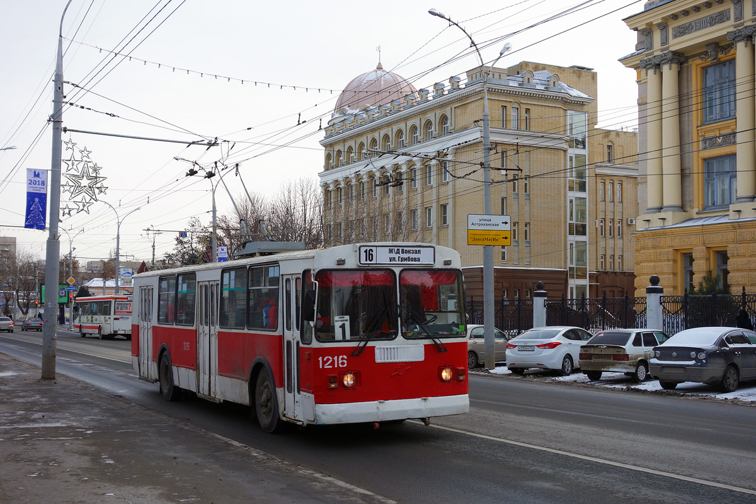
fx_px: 966
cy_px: 252
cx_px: 378
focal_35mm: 46
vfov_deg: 29.2
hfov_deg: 42.7
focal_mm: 16.99
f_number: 4
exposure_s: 1/500
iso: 125
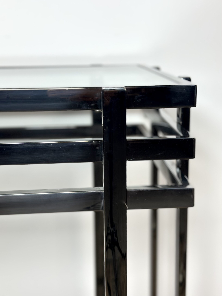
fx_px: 410
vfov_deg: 39.7
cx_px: 111
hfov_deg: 30.3
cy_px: 148
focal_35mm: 48
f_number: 1.78
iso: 64
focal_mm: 6.86
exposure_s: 1/122
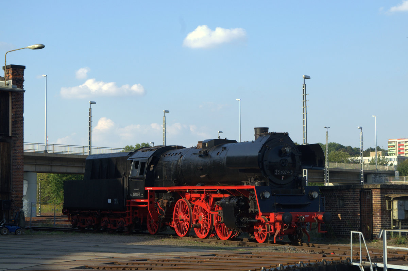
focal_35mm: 82
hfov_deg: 24.7
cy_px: 136
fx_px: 933
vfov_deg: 16.5
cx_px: 204
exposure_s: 1/250
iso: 140
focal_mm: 55
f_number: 8
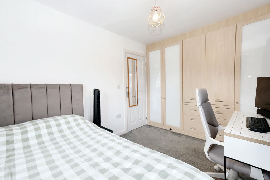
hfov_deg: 100.4
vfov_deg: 77.3
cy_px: 90
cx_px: 135
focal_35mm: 15
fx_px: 113
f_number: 4
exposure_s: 1/60
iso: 640
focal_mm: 10
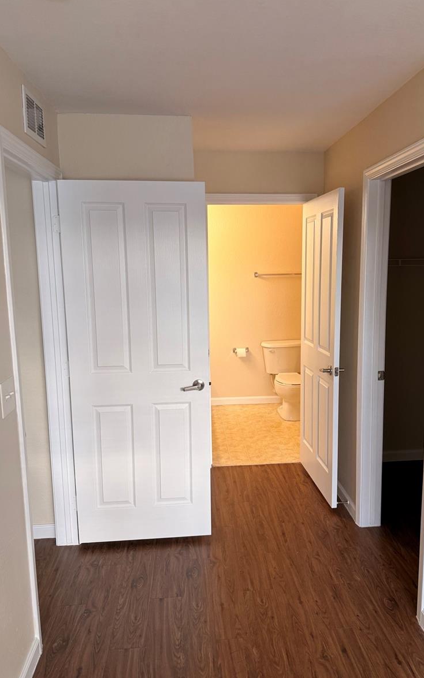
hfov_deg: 47.5
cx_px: 241
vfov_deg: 70.4
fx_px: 481
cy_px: 334
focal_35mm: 26
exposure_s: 1/120
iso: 160
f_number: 1.78
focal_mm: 6.76
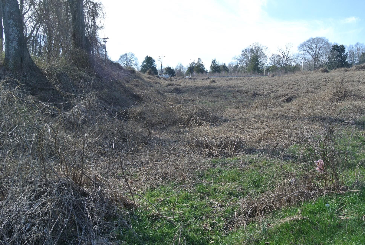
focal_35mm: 35
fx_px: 355
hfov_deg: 54.4
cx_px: 182
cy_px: 122
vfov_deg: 38.0
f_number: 5.6
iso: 100
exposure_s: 1/200
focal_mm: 13
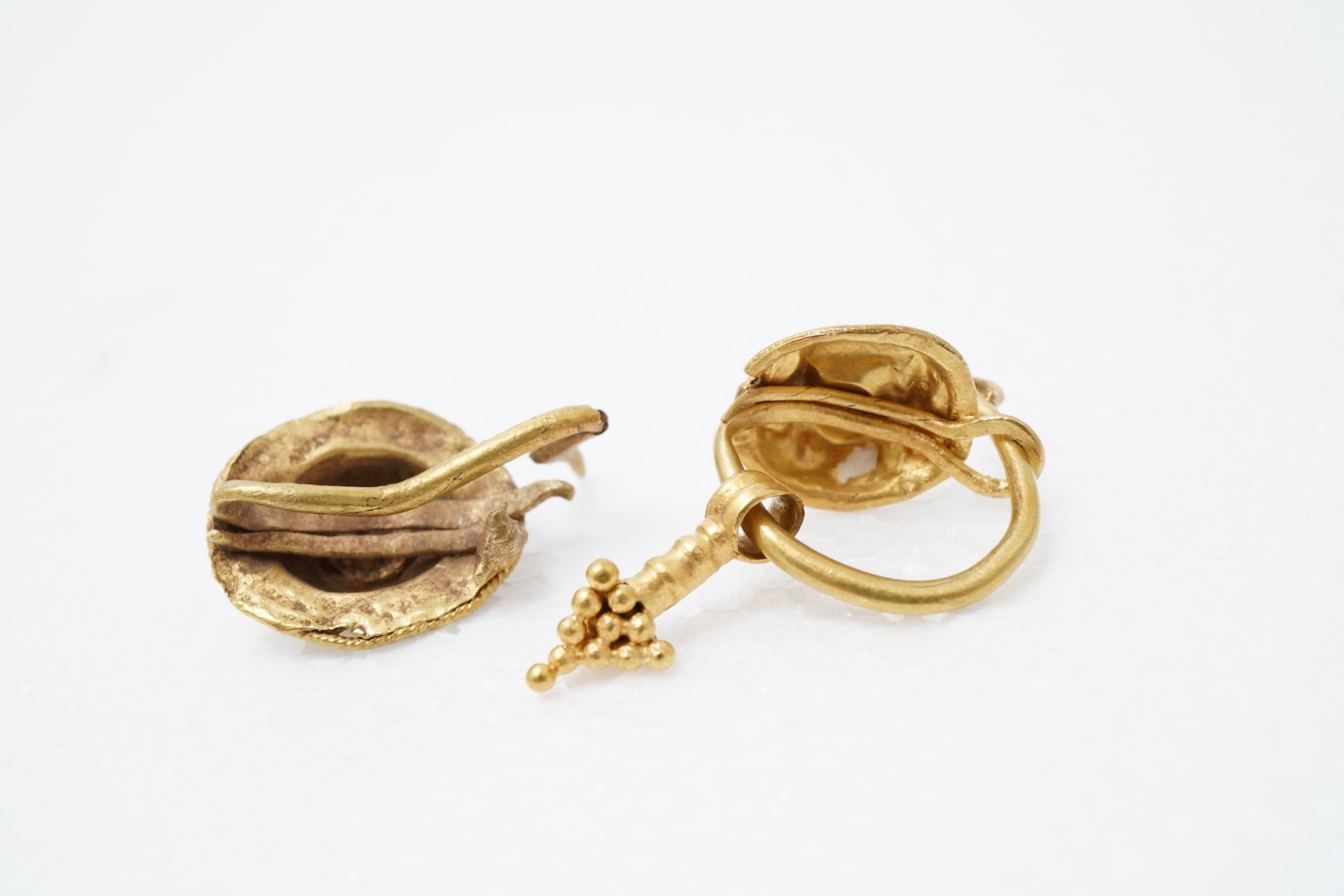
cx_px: 672
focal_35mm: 45
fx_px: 1680
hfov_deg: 43.6
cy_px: 448
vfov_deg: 29.9
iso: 500
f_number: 18
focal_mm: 30
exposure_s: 1/125
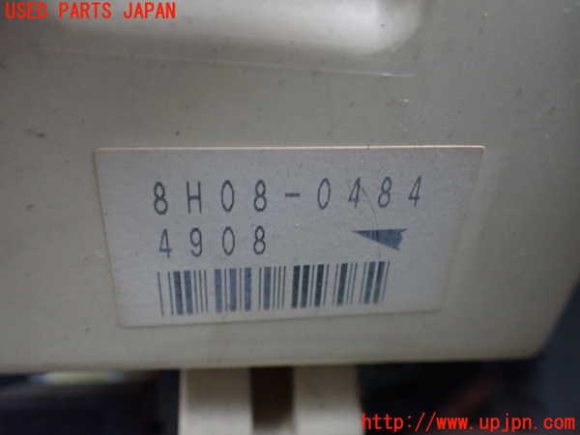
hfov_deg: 60.0
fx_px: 503
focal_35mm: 30
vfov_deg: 46.8
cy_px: 218
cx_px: 290
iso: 800
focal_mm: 5.4
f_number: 2.3
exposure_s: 1/30
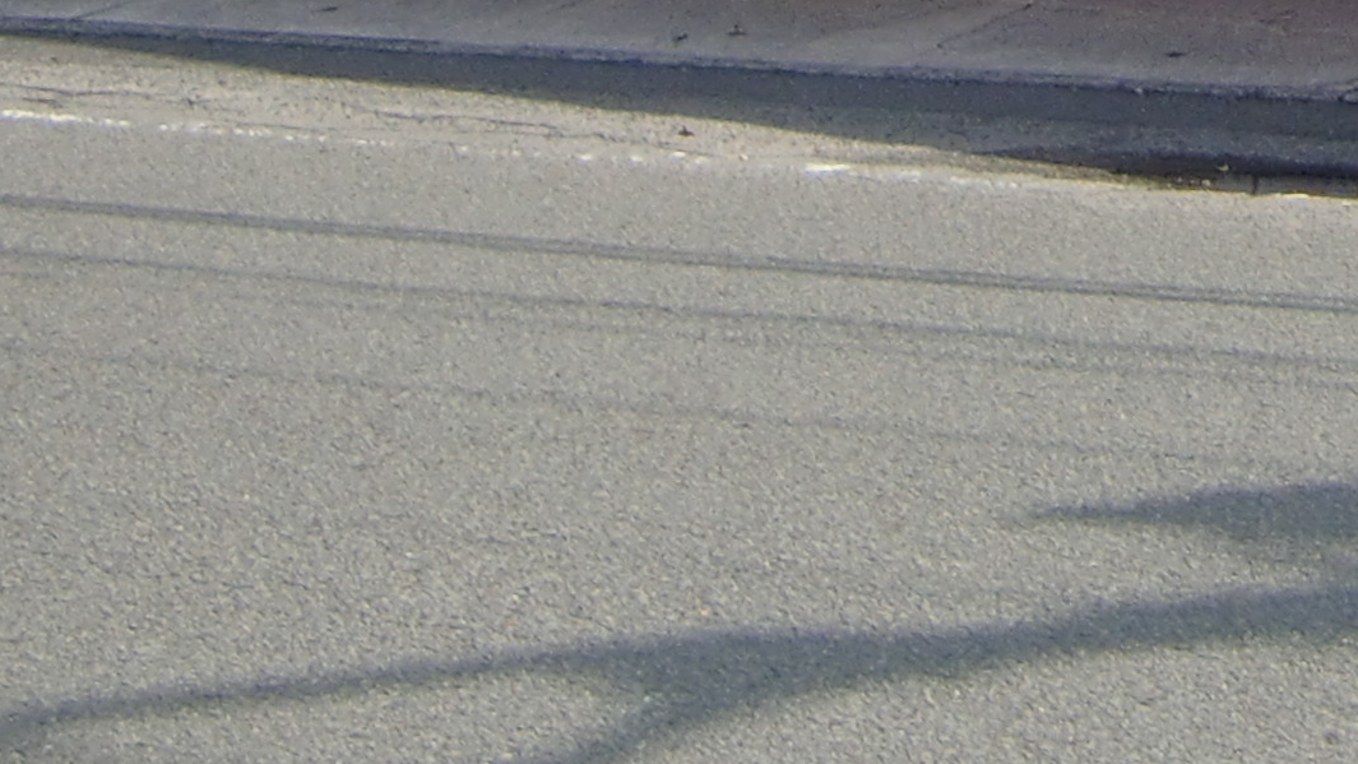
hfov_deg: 14.6
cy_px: -932
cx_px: 2141
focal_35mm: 135
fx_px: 4861
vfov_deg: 8.4
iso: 64
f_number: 7.2
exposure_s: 1/160
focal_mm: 5.8
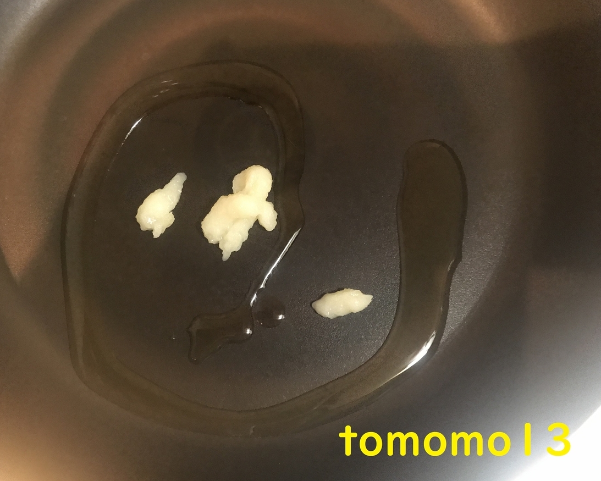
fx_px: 534
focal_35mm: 30
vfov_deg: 48.5
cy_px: 244
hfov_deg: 58.7
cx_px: 277
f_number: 1.8
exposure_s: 1/4
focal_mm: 3.99
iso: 100
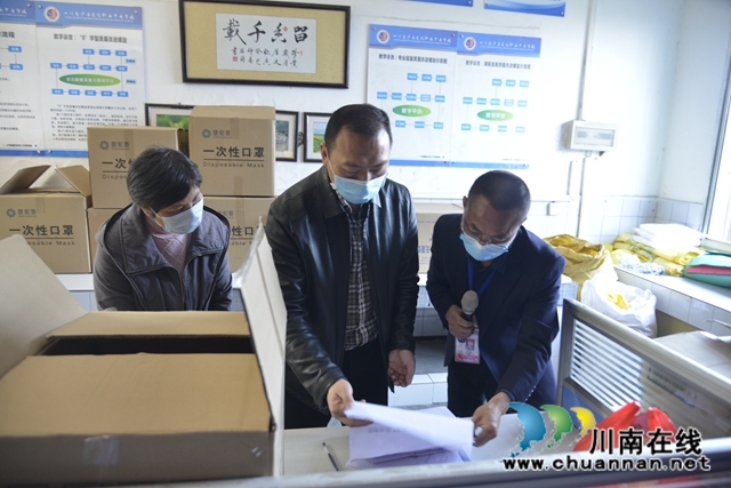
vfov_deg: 53.2
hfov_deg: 73.7
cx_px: 366
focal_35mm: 24
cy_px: 244
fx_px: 487
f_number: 4
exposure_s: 1/25
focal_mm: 24
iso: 800
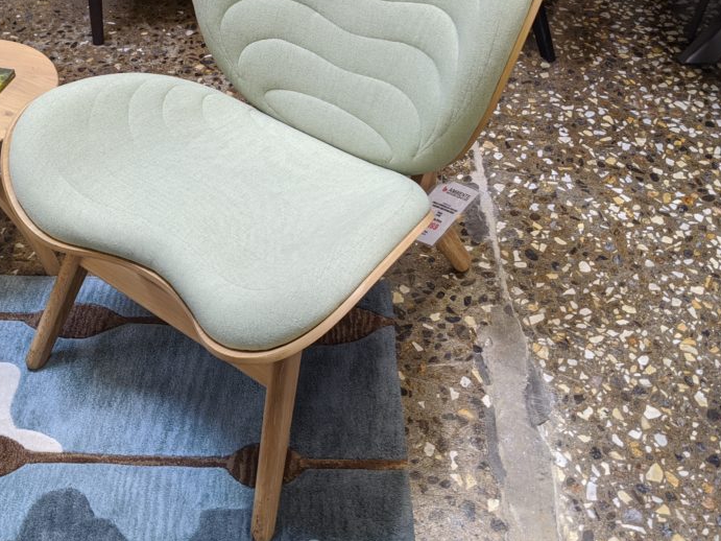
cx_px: 284
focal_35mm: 40
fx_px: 833
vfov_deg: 35.6
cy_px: 175
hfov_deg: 46.5
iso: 66
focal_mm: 4.38
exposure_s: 1/24
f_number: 1.73
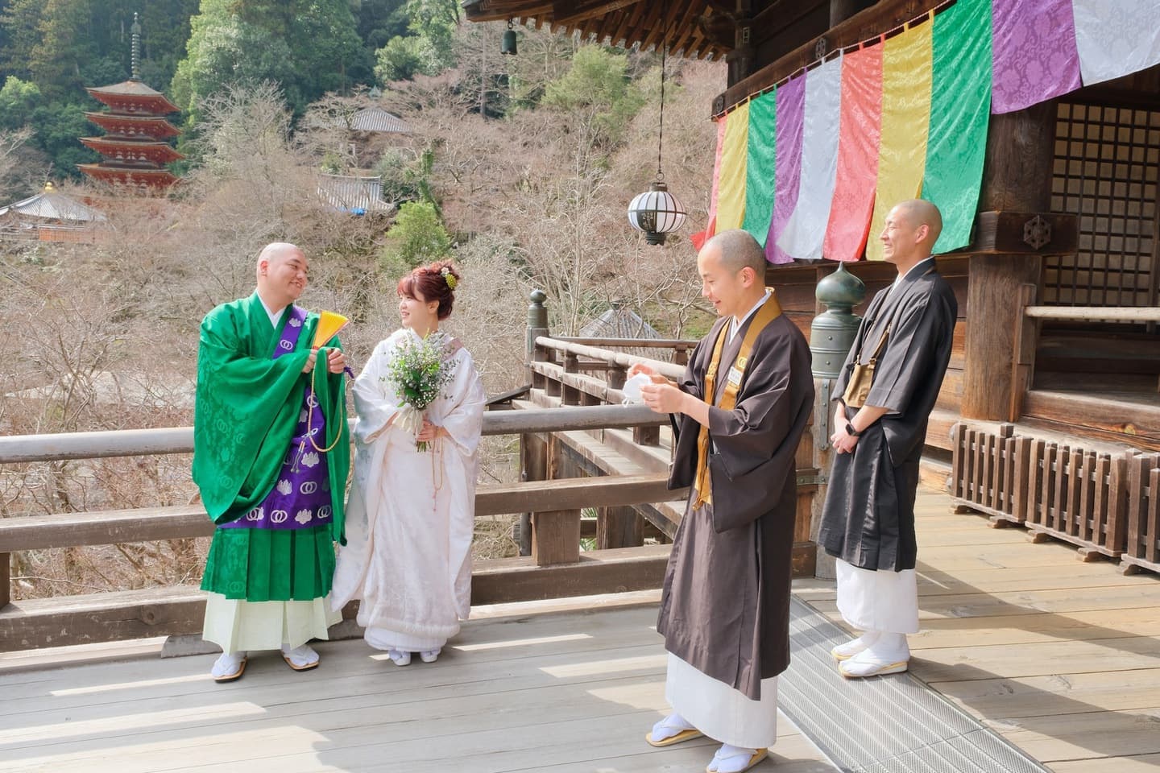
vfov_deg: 45.0
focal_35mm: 29
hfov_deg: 63.7
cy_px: 386
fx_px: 934
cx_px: 580
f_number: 9
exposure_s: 1/200
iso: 800
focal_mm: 19.2
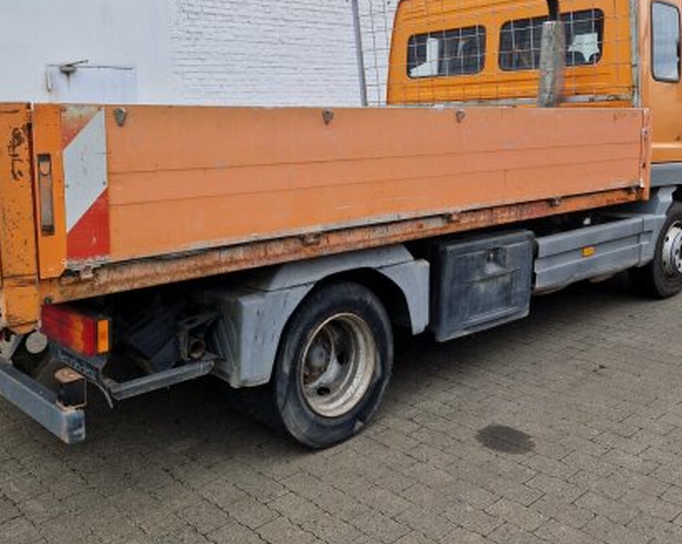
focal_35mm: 35
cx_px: 284
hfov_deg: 51.3
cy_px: 214
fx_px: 706
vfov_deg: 41.9
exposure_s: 1/277
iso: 50
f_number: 1.8
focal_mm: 5.4
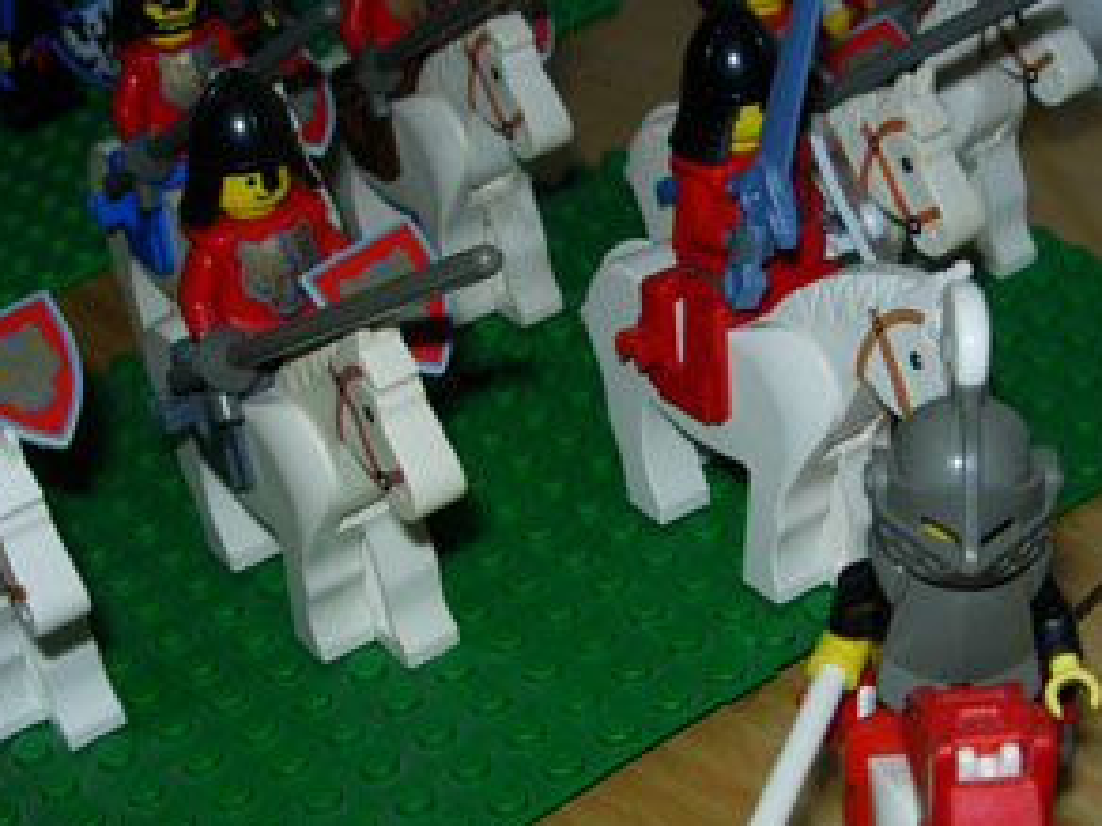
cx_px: 679
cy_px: 526
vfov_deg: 22.5
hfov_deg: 29.7
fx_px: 2069
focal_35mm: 65
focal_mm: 7.8
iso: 79
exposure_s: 1/64
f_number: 4.8
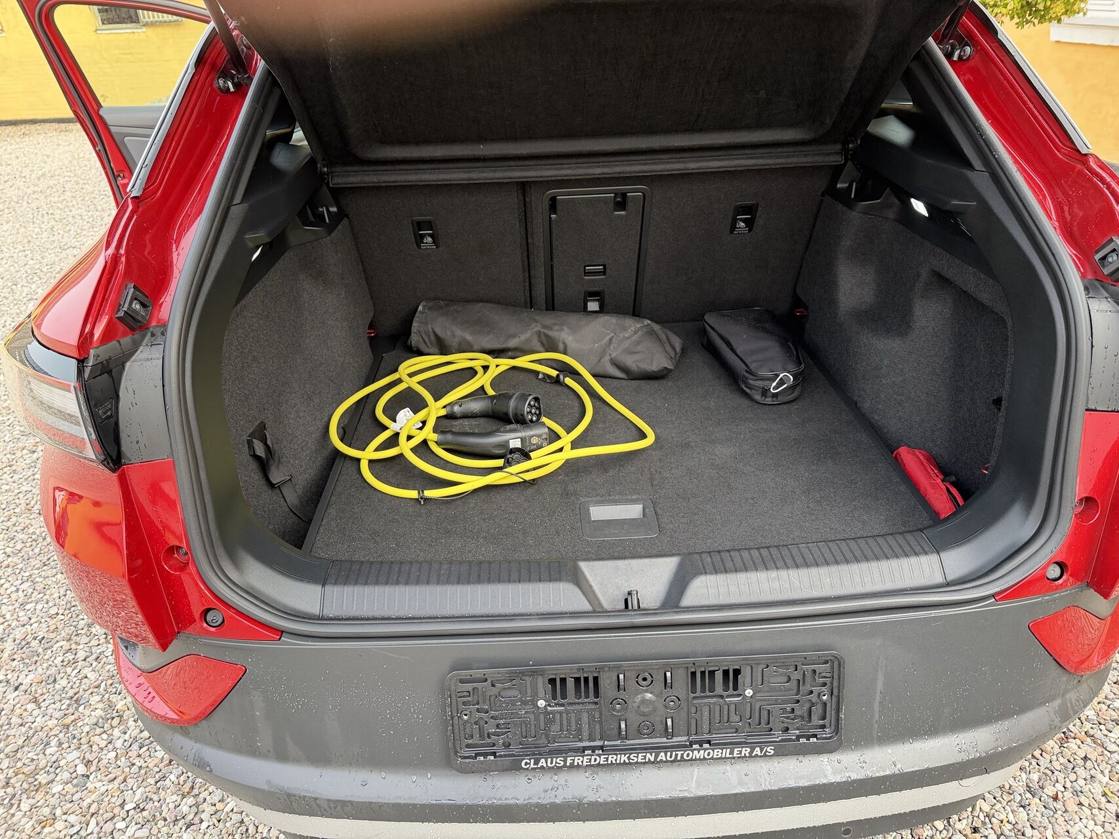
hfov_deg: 71.6
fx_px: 776
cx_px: 560
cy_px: 420
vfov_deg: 56.8
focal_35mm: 24
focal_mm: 6.76
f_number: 1.78
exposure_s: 1/222
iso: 160
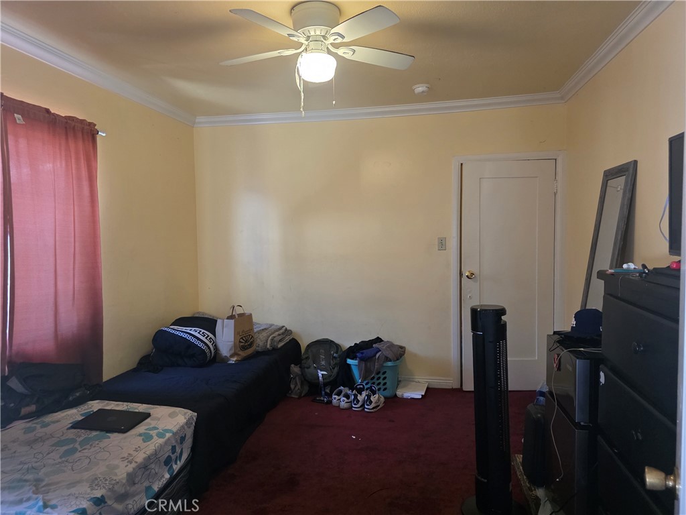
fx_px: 456
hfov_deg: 73.9
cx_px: 343
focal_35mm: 23
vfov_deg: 58.9
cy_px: 258
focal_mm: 6.3
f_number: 1.7
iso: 1000
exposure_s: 1/120
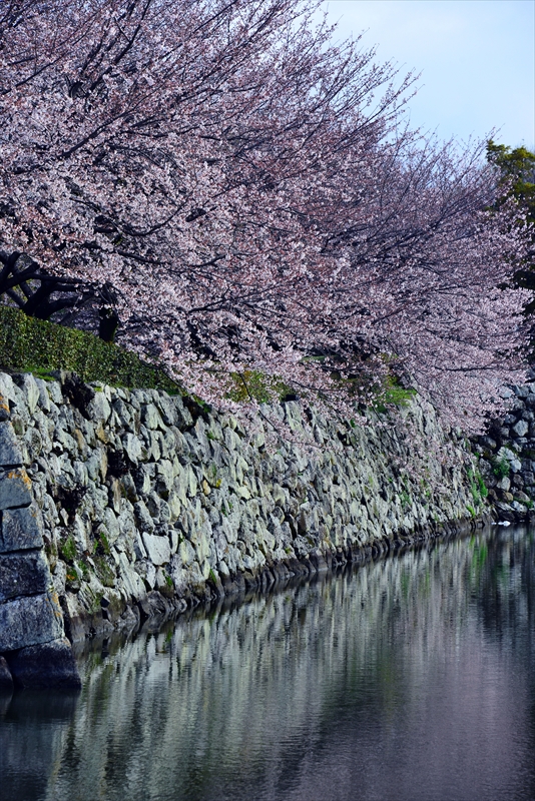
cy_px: 400
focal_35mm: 145
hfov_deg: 9.5
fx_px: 3229
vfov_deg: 14.1
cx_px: 268
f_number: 8
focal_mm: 145
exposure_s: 1/400
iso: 400
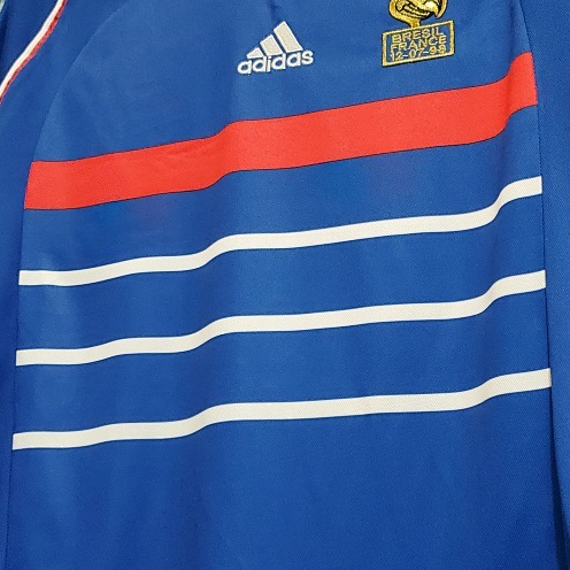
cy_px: 334
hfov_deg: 33.5
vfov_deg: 33.9
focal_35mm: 50
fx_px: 931
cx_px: 413
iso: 640
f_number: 1.5
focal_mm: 4.3
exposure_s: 1/50
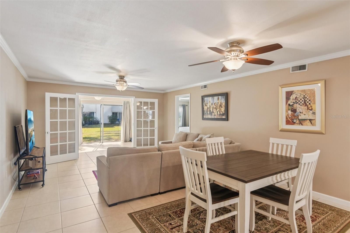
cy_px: 116
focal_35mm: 19
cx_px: 175
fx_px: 185
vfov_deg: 64.5
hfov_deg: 86.9
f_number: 8
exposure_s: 1/10
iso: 400
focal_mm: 19
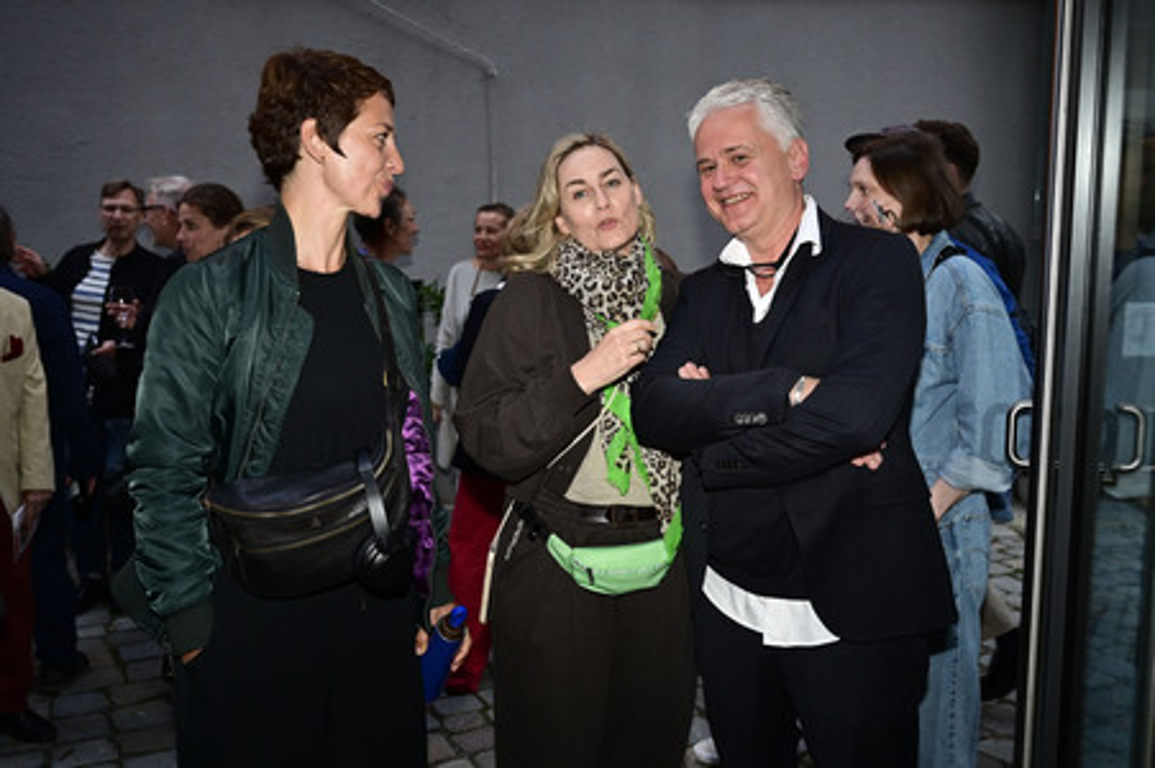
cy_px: 384
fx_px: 946
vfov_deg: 44.2
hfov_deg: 62.8
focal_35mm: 30
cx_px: 578
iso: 1600
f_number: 4
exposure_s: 1/200
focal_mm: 29.5
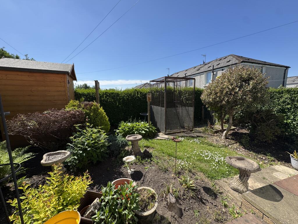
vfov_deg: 85.7
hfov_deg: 102.1
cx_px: 149
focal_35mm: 14
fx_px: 121
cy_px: 112
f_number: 2.2
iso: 40
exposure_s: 1/1094
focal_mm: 2.22
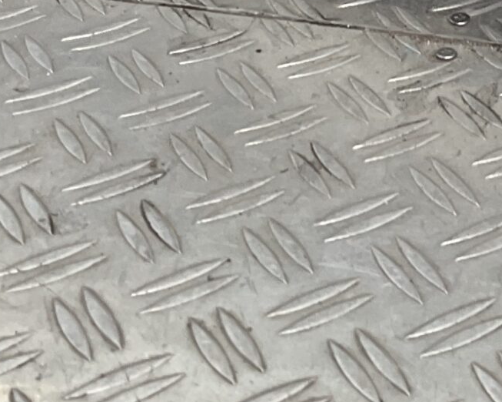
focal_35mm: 111
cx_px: 567
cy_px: -216
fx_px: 1649
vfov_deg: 13.1
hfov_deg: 16.7
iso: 20
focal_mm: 3
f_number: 1.8
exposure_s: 1/120
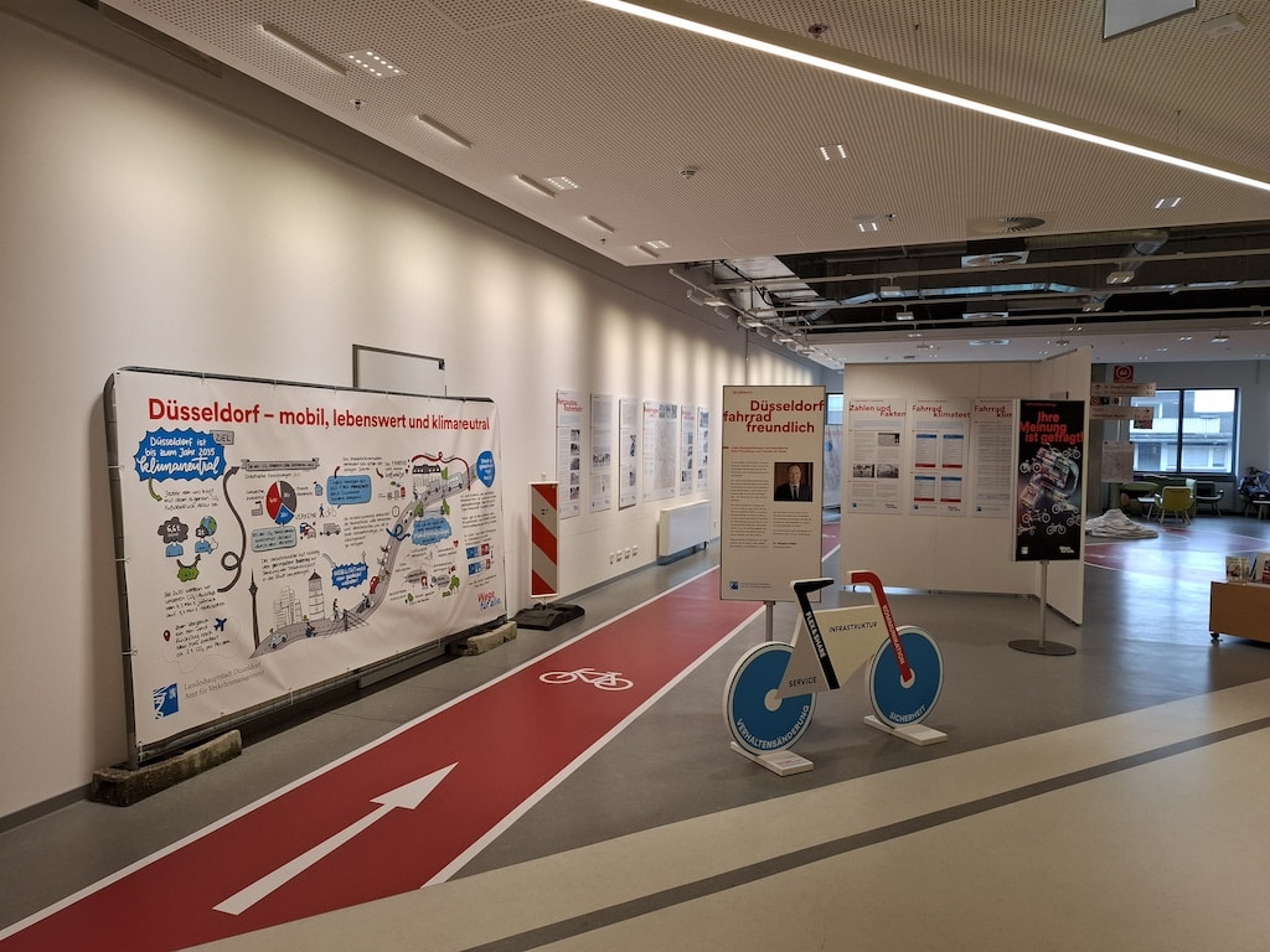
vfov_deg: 58.9
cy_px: 476
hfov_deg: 73.9
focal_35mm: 23
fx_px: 844
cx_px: 635
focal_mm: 5.54
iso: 80
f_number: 1.8
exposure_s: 1/100
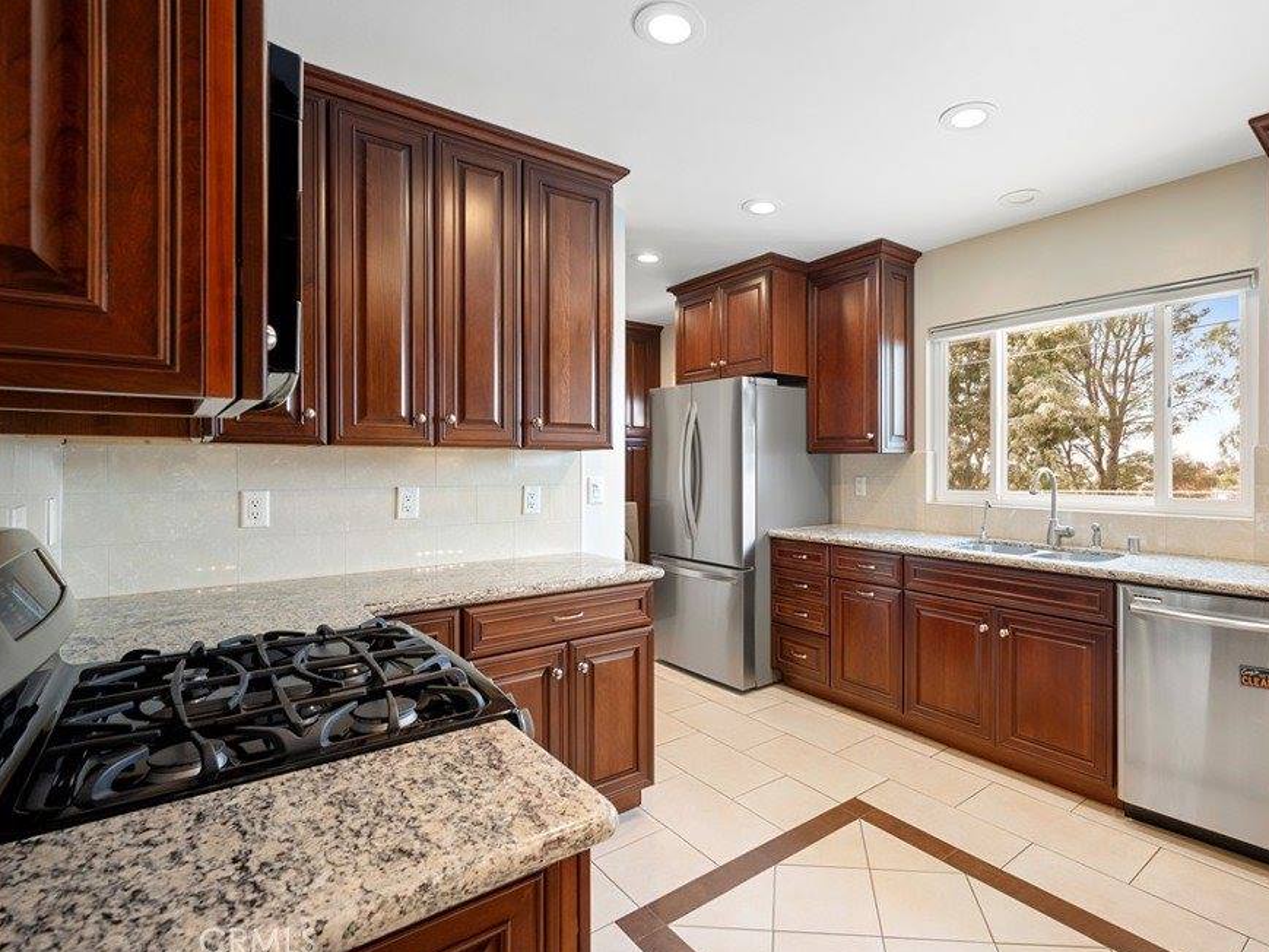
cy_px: 464
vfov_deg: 72.9
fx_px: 644
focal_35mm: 18
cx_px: 736
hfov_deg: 88.4
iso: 125
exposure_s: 1/2
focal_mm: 15.5
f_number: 8
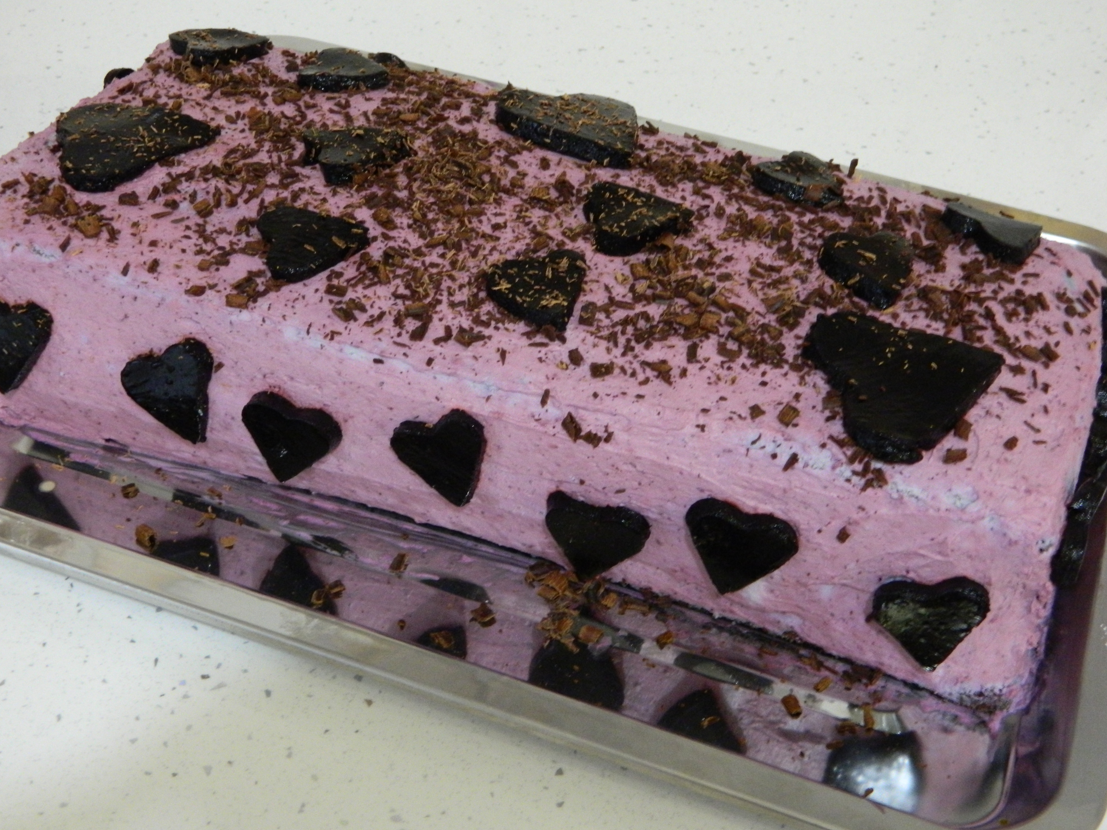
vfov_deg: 29.1
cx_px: 520
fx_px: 1599
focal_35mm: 50
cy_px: 432
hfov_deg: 38.2
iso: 450
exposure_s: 1/8
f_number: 3.6
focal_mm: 8.4
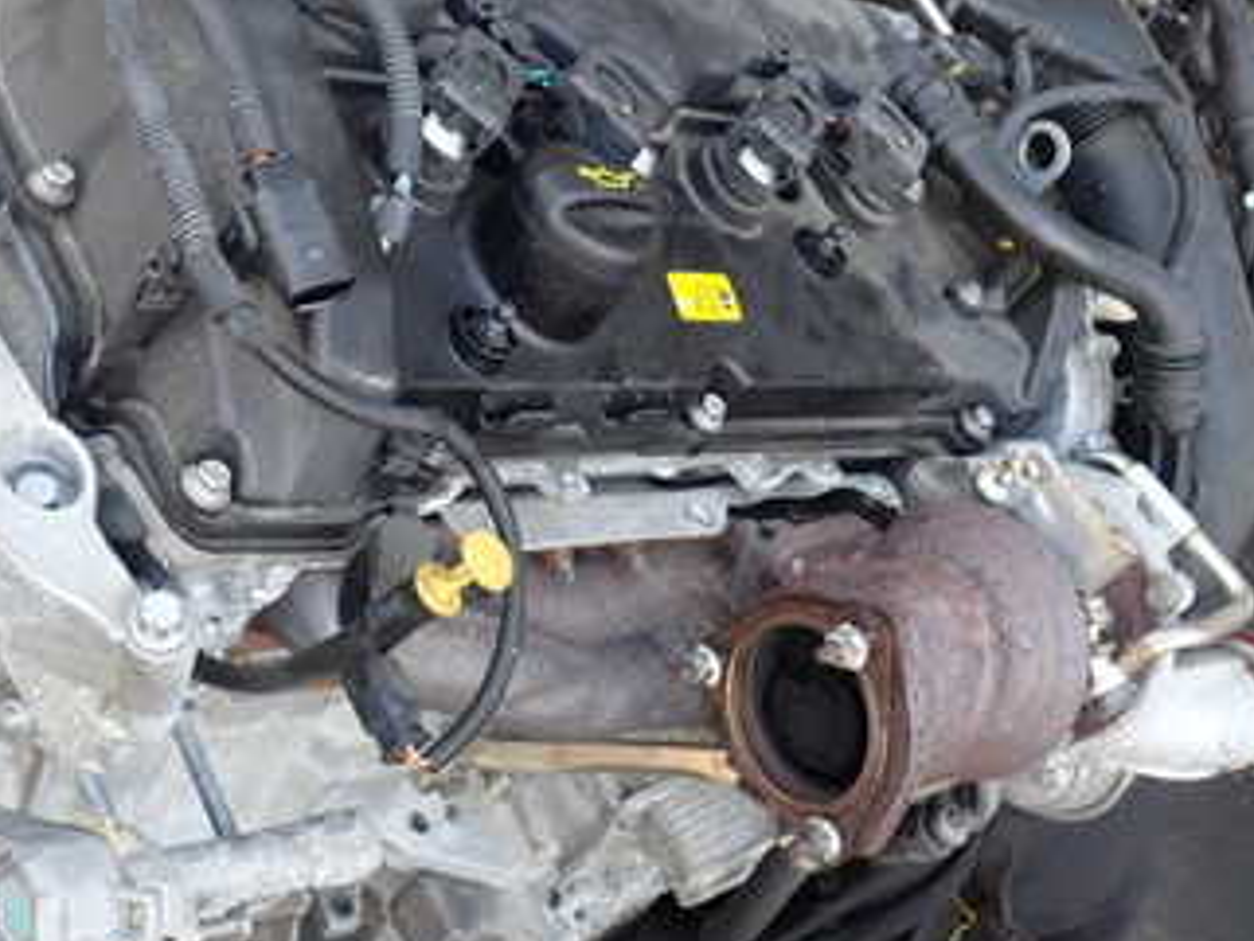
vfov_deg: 26.0
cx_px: 402
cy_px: 340
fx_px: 2029
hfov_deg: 34.0
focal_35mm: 56
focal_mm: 5.4
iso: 160
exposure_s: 1/125
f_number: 2.3
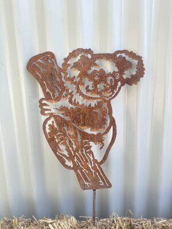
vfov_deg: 71.6
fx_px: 159
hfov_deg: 56.8
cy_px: 114
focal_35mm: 24
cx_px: 86
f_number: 1.78
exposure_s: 1/609
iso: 80
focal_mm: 6.76
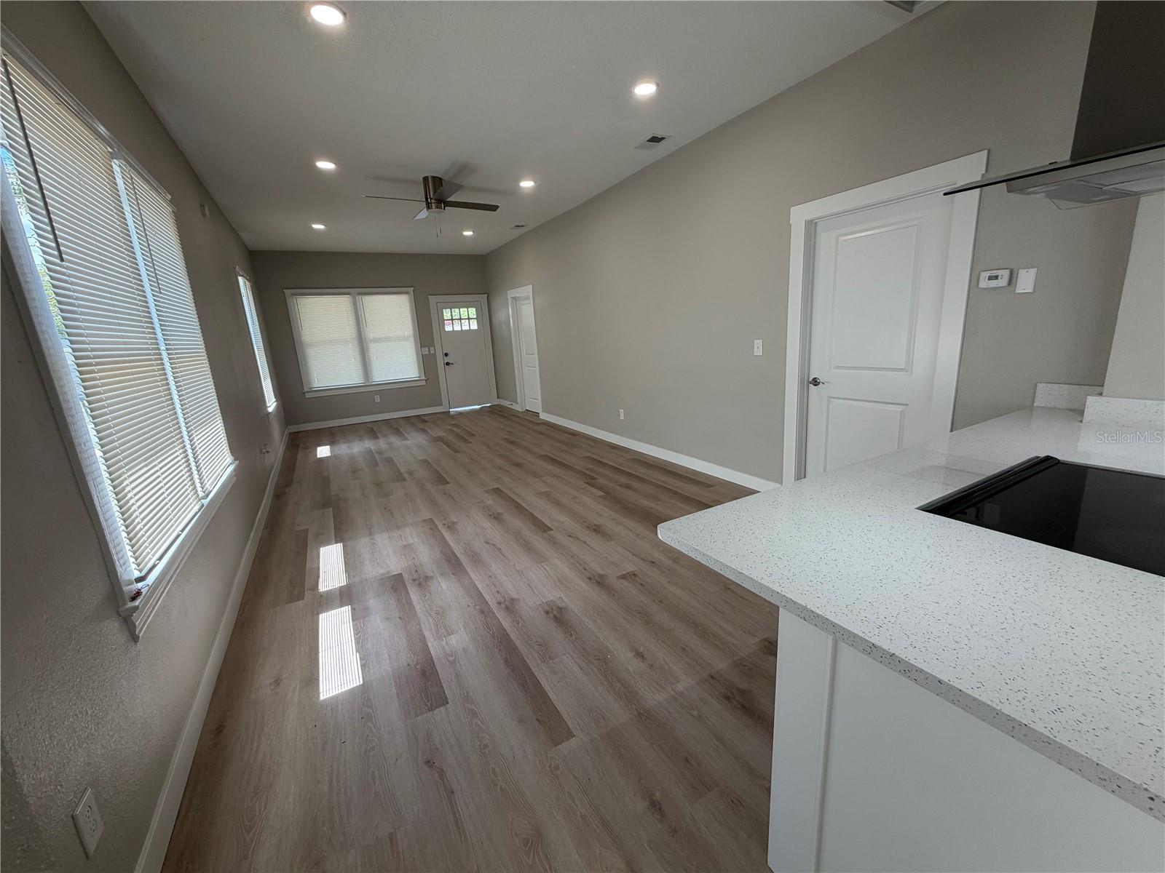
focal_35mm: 14
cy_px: 436
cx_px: 582
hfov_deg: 102.1
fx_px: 471
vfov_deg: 85.7
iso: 64
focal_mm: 2.22
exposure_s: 1/120
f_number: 2.2
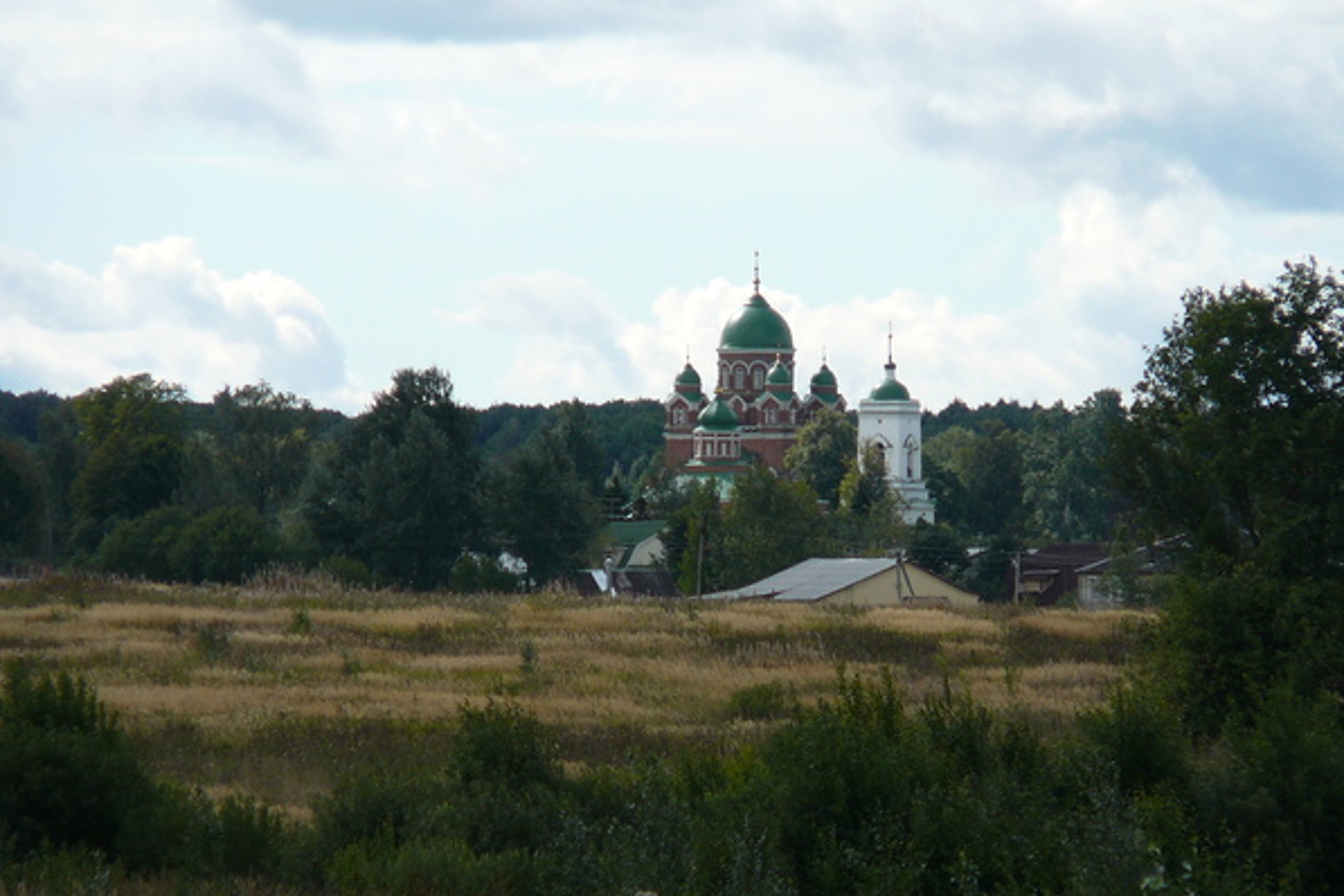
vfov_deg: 3.8
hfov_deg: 5.6
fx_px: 13663
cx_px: 671
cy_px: 468
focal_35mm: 366
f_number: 4.2
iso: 80
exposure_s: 1/640
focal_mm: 52
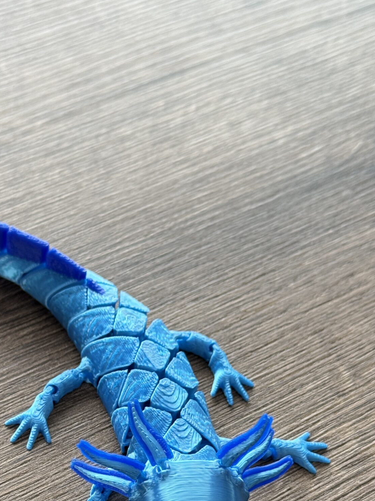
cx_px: 110
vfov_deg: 23.1
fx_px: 1199
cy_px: 421
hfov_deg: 17.7
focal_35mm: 83
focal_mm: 6.76
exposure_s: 1/60
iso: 100
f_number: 1.78
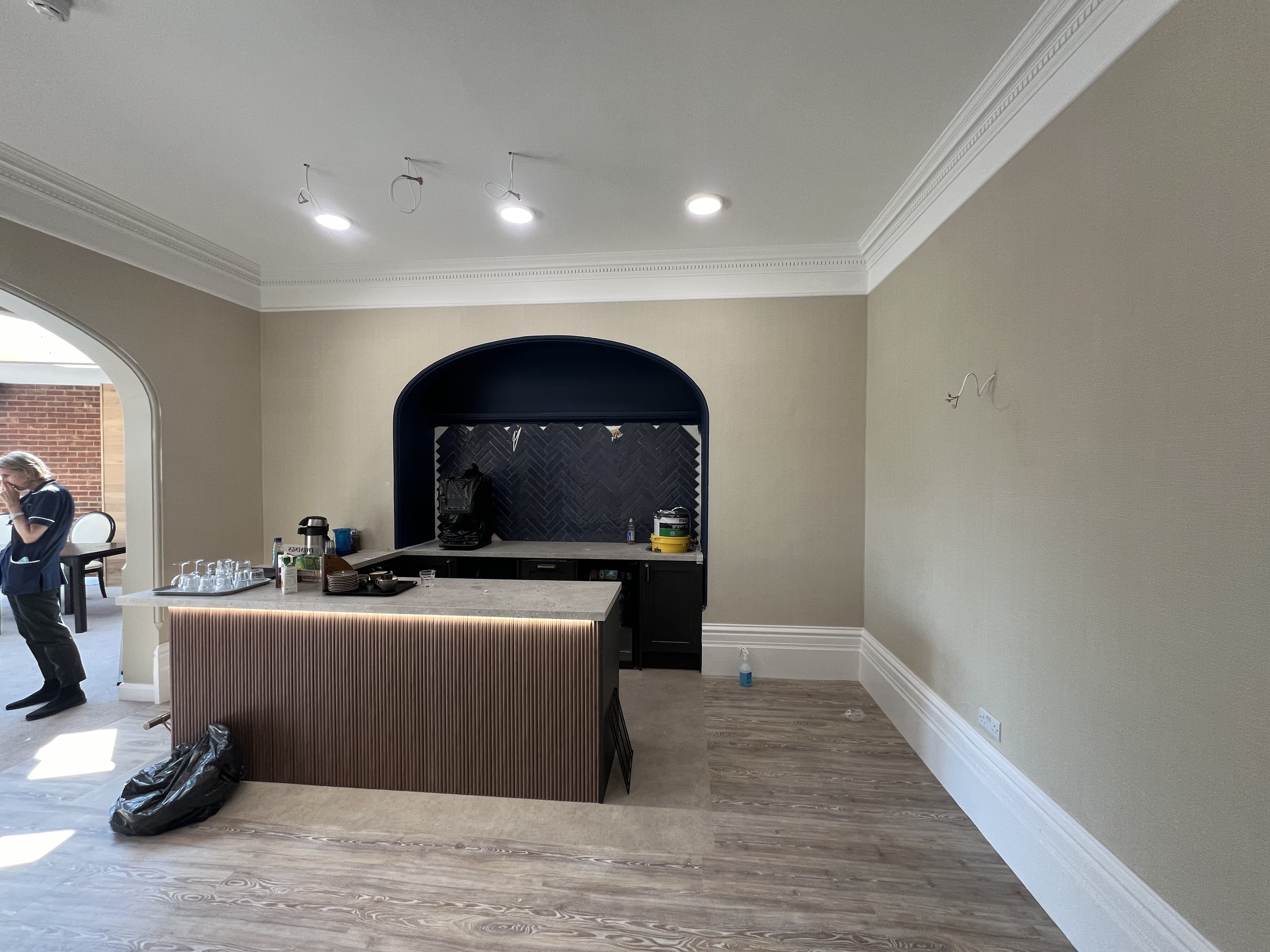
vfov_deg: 89.9
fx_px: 477
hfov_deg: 106.2
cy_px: 476
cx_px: 635
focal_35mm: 13
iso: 125
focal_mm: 1.57
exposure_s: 1/99
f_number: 1.8
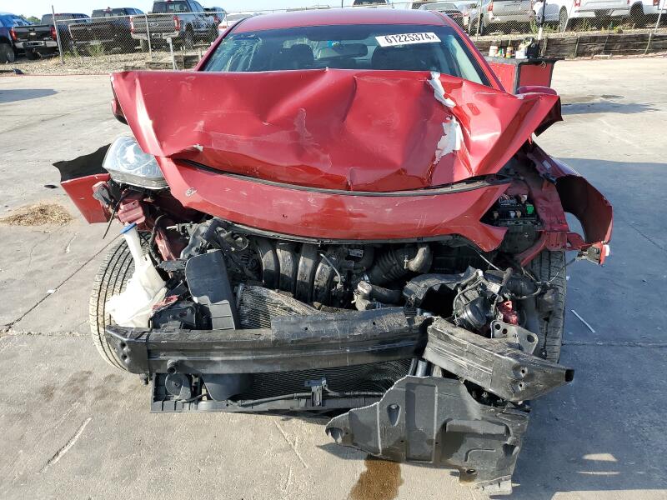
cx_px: 334
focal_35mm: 26
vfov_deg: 53.1
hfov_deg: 67.3
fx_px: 501
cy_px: 250
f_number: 1.5
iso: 50
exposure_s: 1/1111
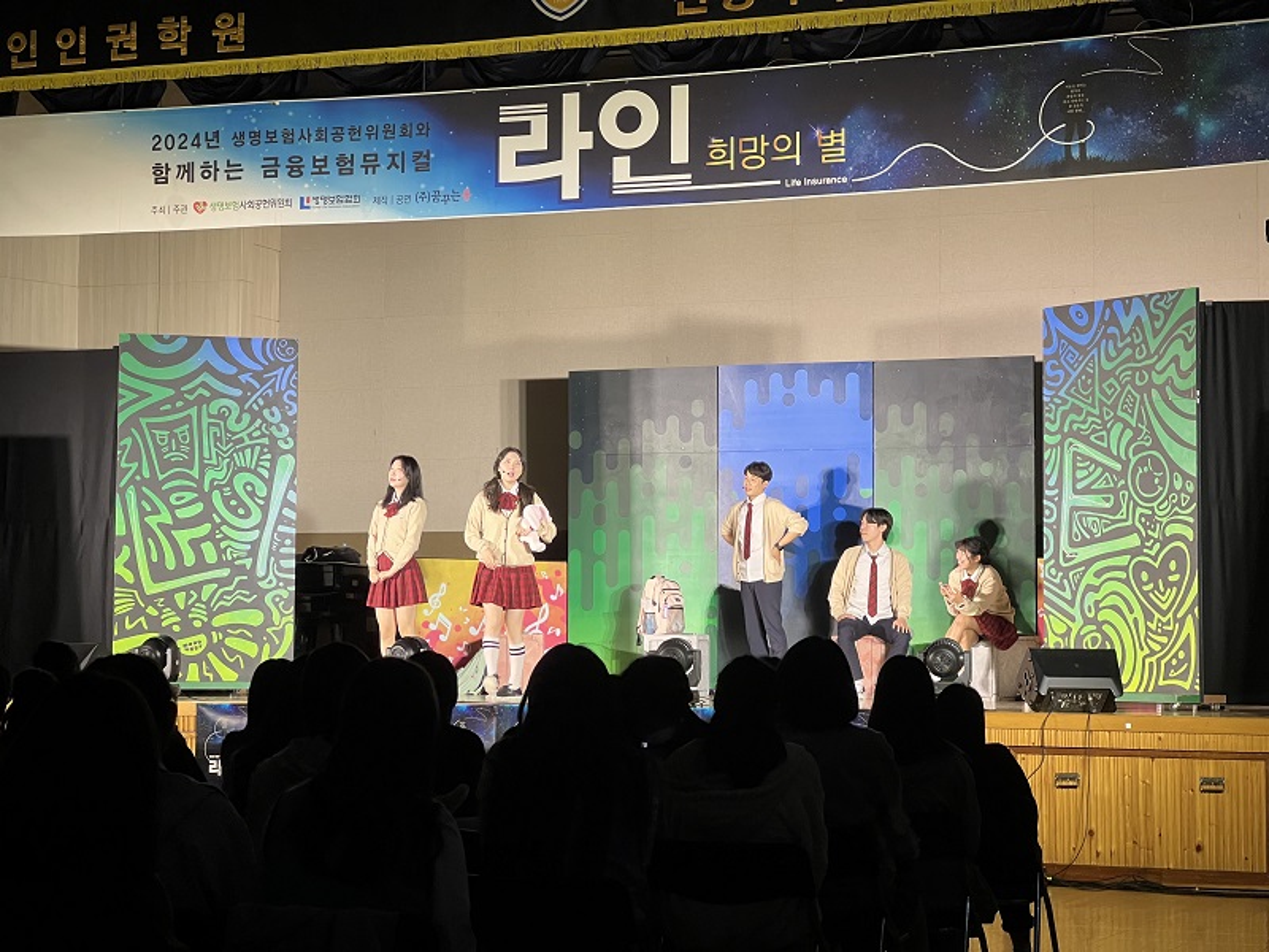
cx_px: 634
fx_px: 2823
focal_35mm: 77
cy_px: 476
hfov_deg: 25.3
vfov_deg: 19.1
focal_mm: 9
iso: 320
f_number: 2.8
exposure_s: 1/60
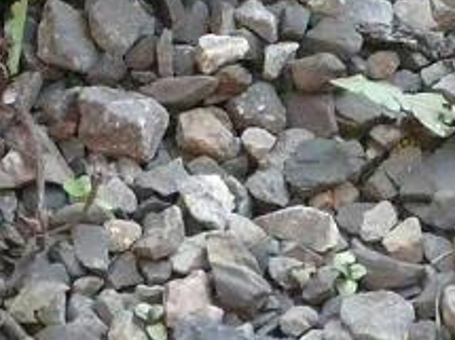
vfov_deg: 1.5
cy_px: -476
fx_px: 13268
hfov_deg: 2.0
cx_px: -621
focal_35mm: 1010
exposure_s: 1/250
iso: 640
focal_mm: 31.3
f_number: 3.6
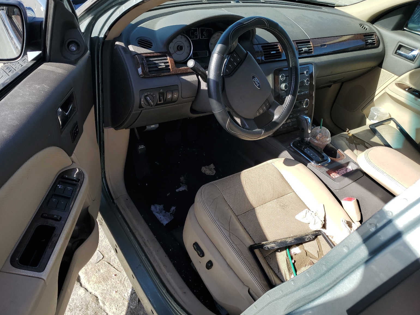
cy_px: 159
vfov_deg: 51.4
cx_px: 214
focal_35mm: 27
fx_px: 328
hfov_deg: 65.3
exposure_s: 1/1111
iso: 50
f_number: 1.5
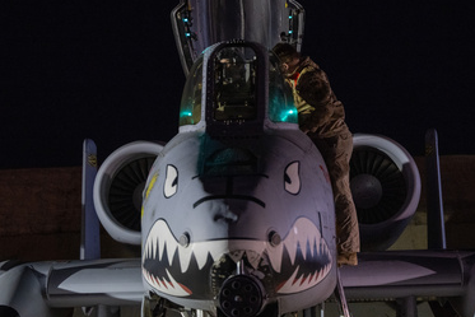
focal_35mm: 96
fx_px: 1267
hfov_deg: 21.2
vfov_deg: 14.3
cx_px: 255
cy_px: 120
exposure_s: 1/80
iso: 2500
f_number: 2.8
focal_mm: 70
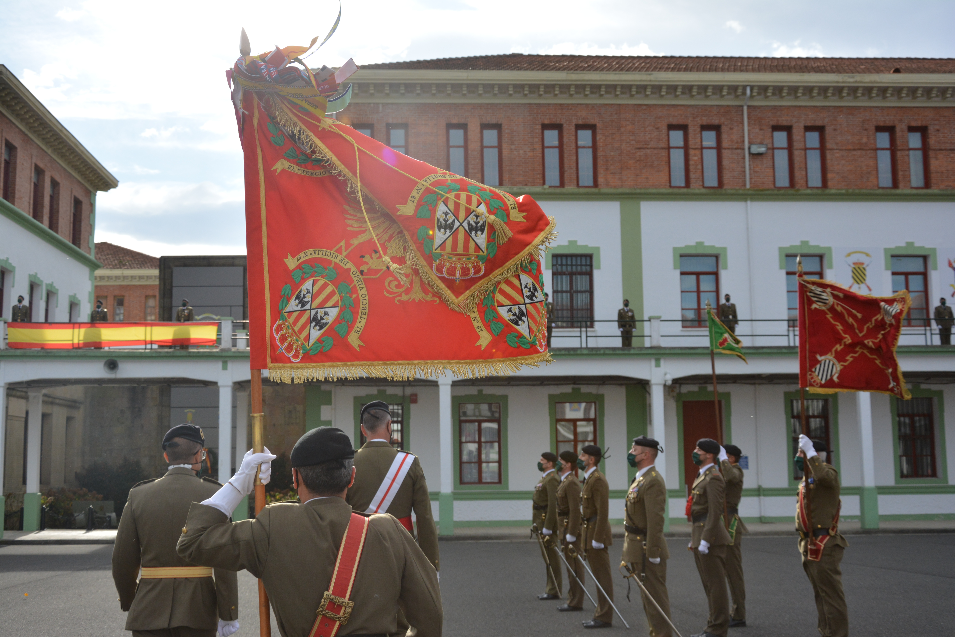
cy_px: 318
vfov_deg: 28.1
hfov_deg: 41.1
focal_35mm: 48
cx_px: 478
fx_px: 1273
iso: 400
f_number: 6.3
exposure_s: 1/1600
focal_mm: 32
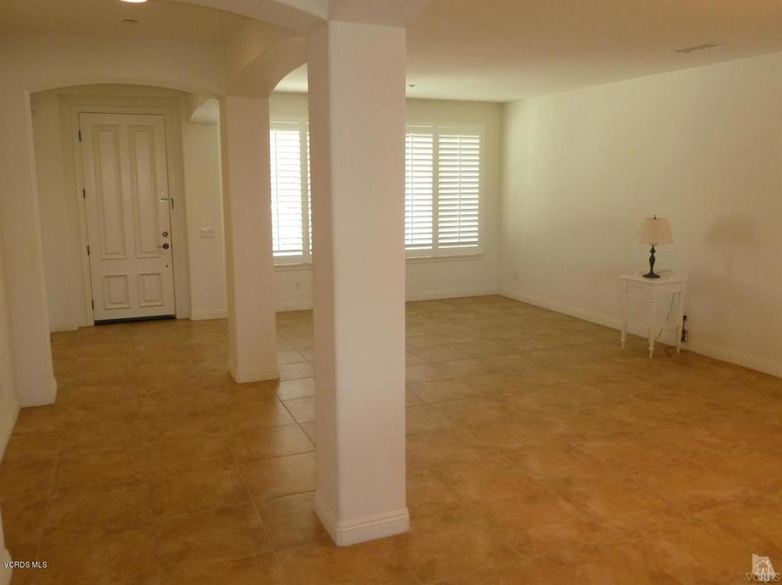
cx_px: 391
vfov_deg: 48.2
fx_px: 655
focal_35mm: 29
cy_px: 292
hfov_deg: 61.7
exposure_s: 1/30
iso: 200
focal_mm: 4.7
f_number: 3.4
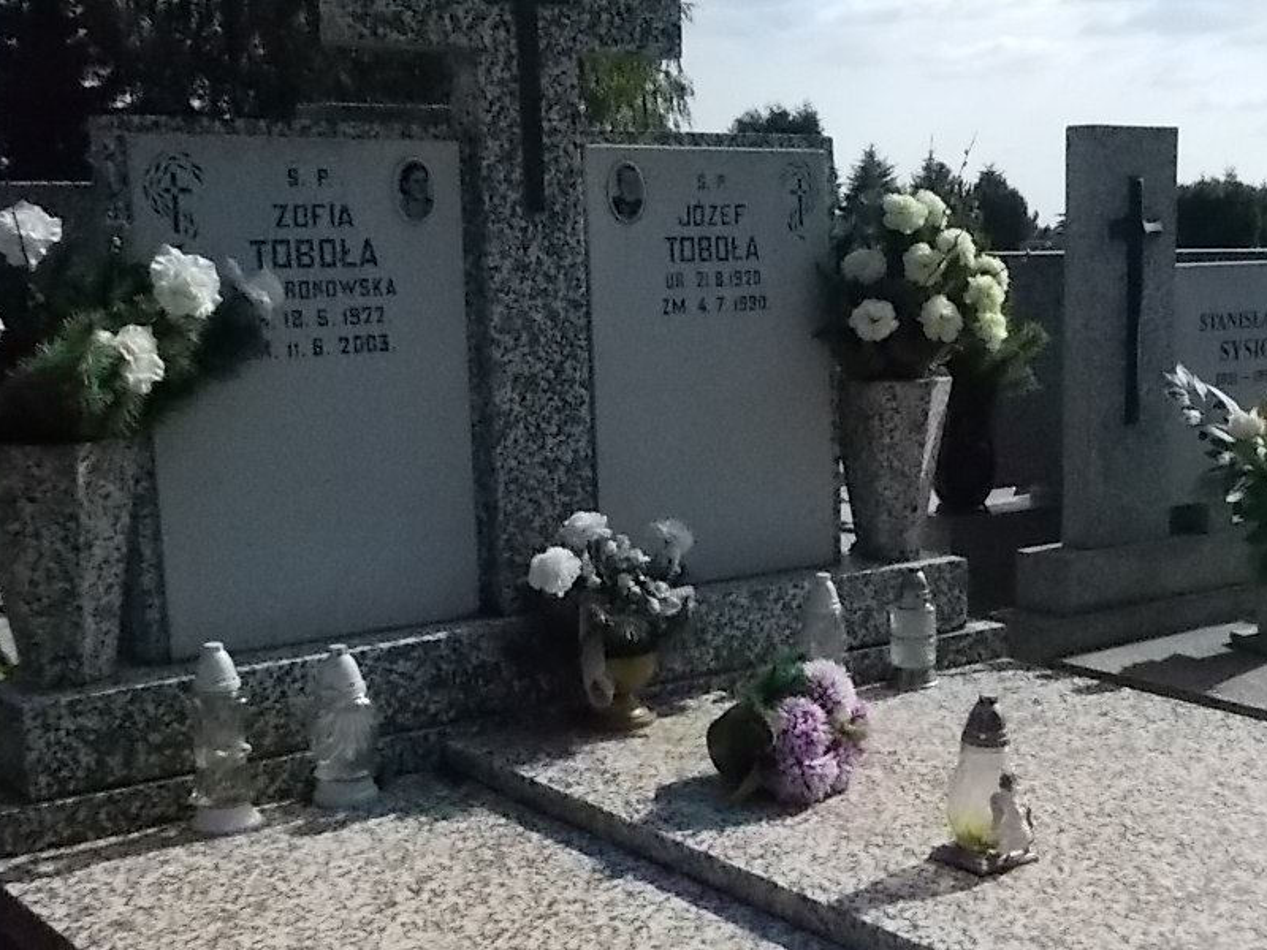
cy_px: 608
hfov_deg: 36.4
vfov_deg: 27.9
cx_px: 868
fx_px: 1903
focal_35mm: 52
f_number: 8
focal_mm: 4.6
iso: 400
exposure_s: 1/1250
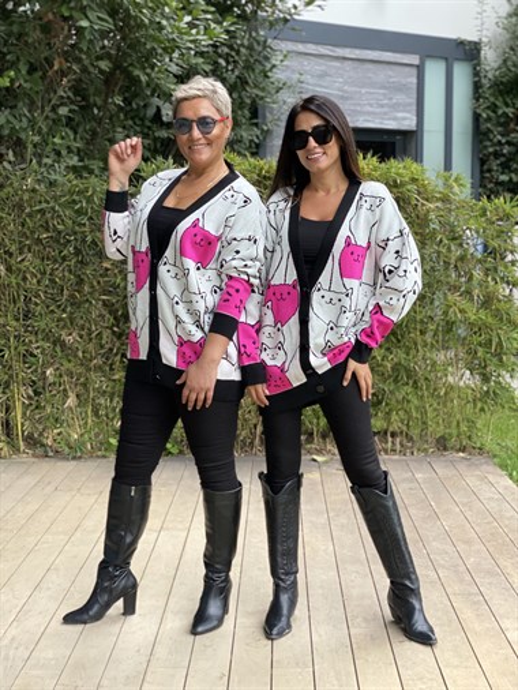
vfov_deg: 36.8
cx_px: 259
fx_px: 1037
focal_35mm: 52
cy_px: 345
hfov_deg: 28.1
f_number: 2
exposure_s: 1/122
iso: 200
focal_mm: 6
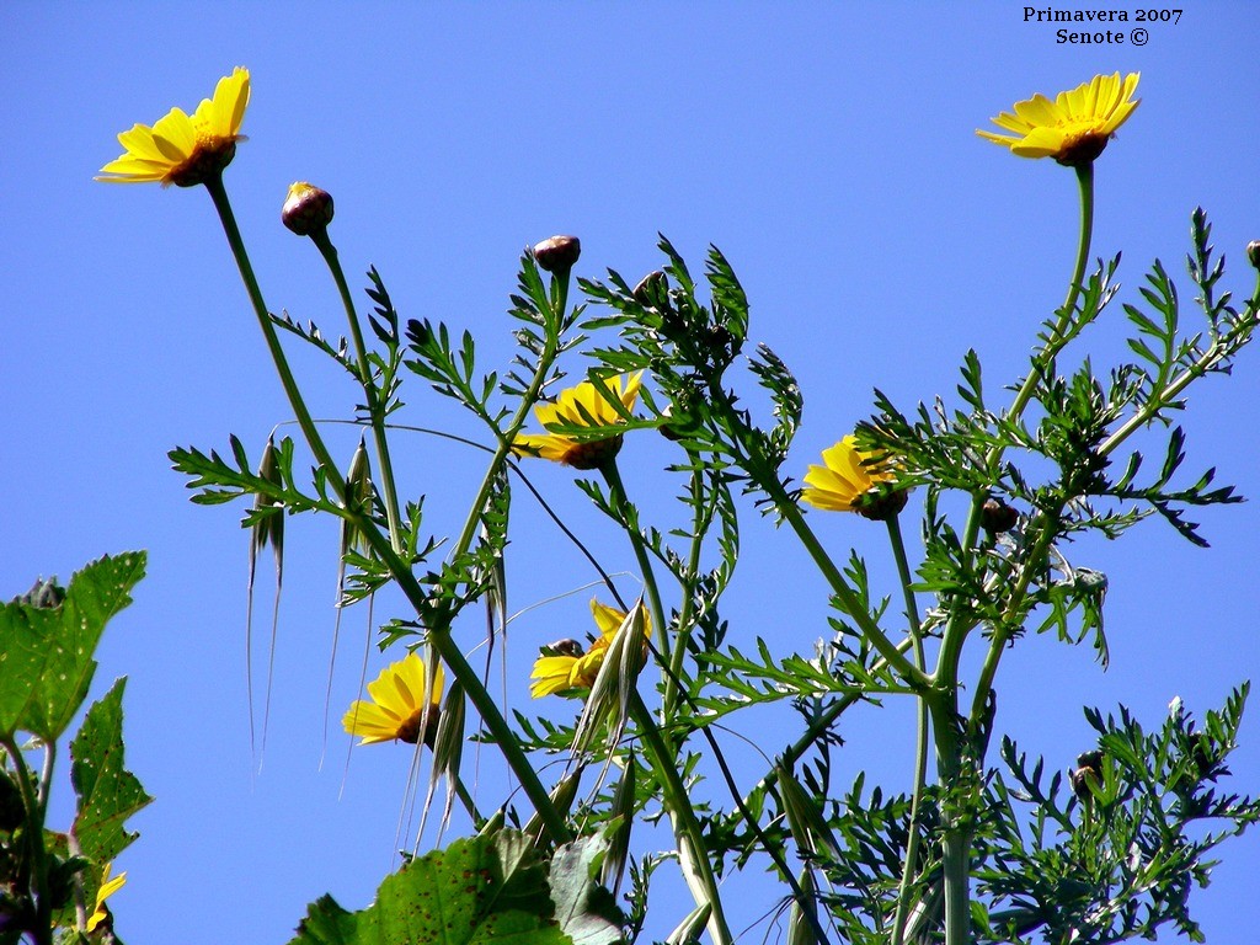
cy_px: 472
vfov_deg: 4.8
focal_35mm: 309
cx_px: 630
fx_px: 11247
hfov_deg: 6.4
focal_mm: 51.6
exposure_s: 1/526
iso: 50
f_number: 5.6
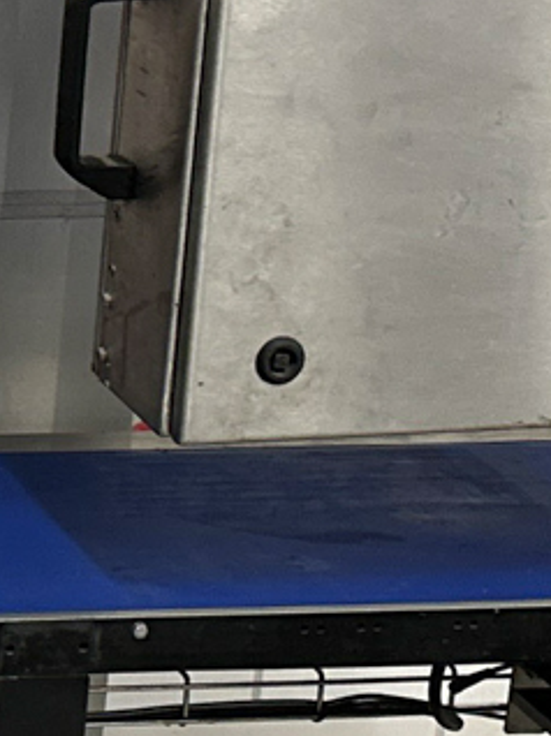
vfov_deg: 13.1
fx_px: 3209
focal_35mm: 151
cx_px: -509
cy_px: 481
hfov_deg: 9.3
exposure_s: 1/50
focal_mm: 6.86
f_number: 1.8
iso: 500
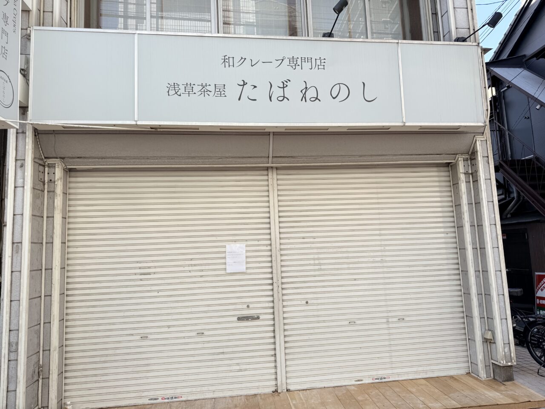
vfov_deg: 56.8
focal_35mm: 24
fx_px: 378
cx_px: 272
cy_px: 204
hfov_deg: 71.6
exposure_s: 1/1139
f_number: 1.78
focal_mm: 6.76
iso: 80
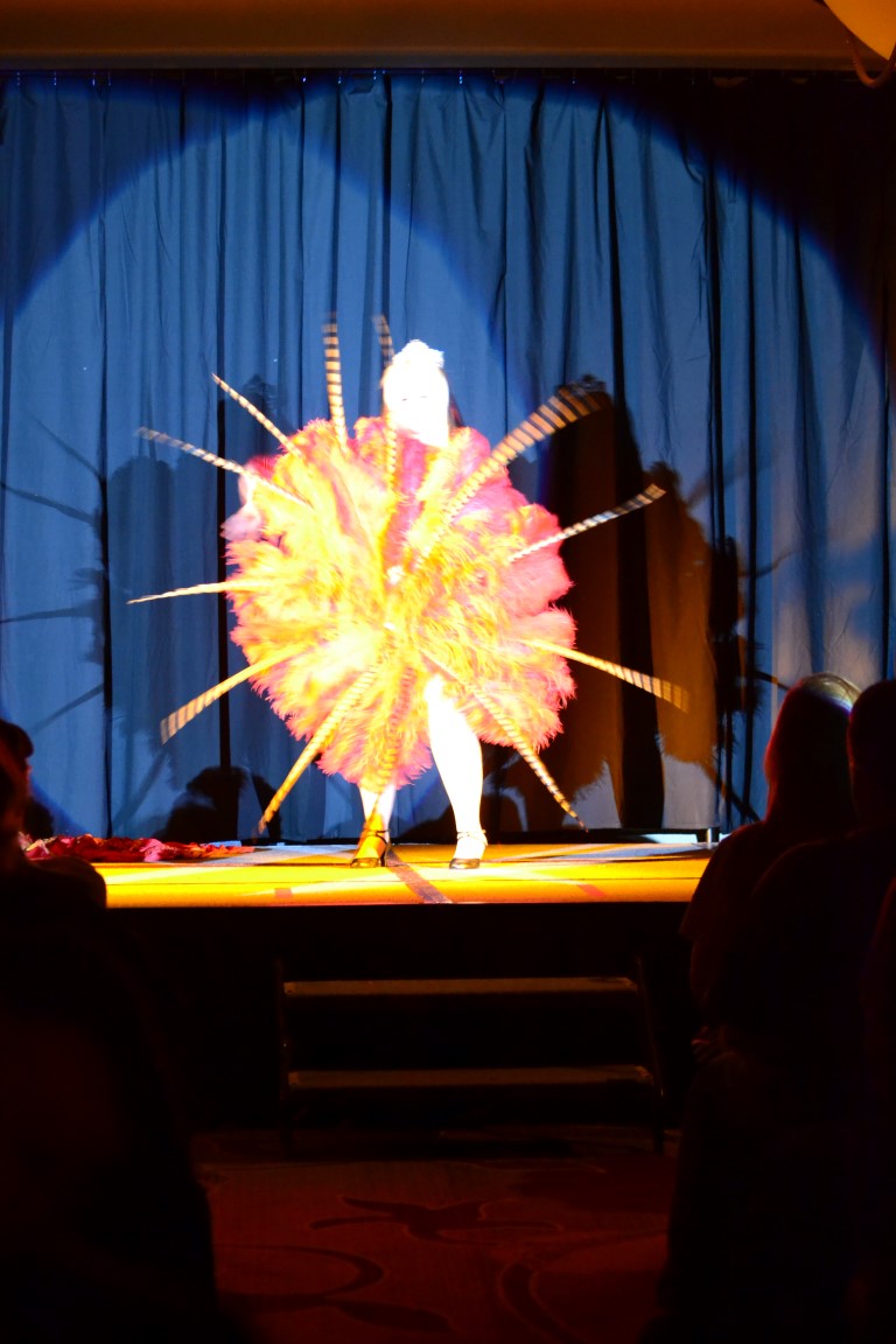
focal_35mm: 82
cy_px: 672
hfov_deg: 16.6
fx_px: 3080
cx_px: 448
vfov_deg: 24.6
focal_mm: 55
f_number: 4
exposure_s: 1/10
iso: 3200
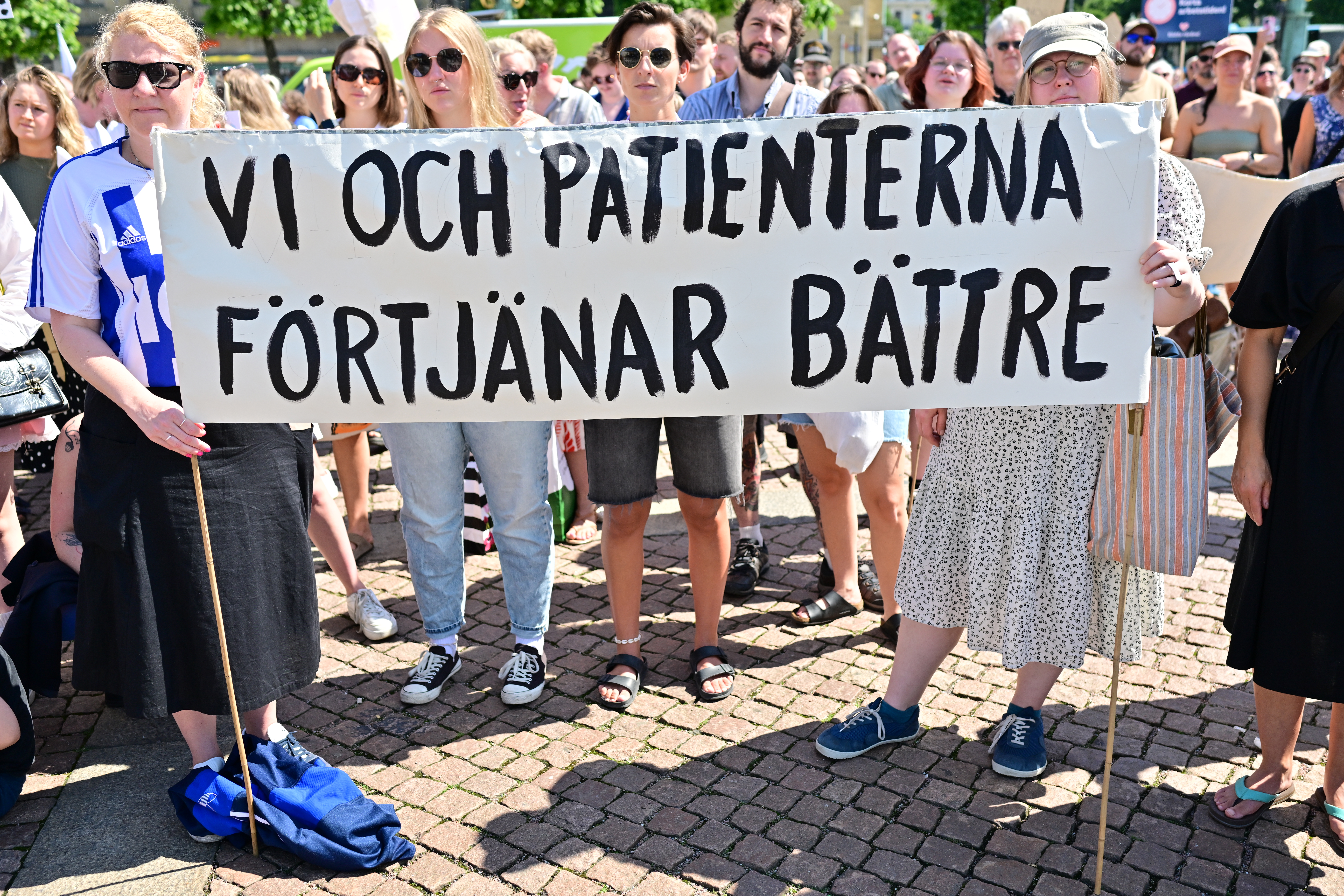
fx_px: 1307
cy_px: 448
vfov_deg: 37.9
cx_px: 672
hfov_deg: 54.4
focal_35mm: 35
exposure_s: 1/1600
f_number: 3.5
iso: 250
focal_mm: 35
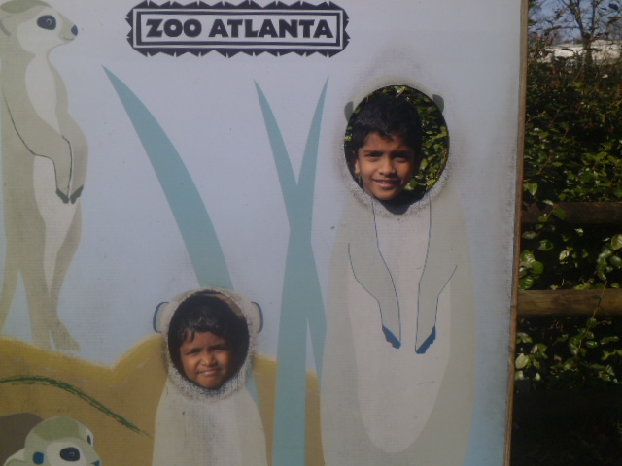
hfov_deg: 40.4
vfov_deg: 30.9
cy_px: 233
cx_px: 311
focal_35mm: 47
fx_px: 845
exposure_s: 1/500
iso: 100
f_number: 9.6
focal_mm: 8.33
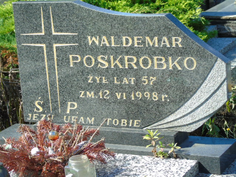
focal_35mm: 108
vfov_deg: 13.7
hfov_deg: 18.2
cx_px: 118
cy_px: 88
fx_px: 736
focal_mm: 19
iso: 80
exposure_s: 1/200
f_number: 4.4
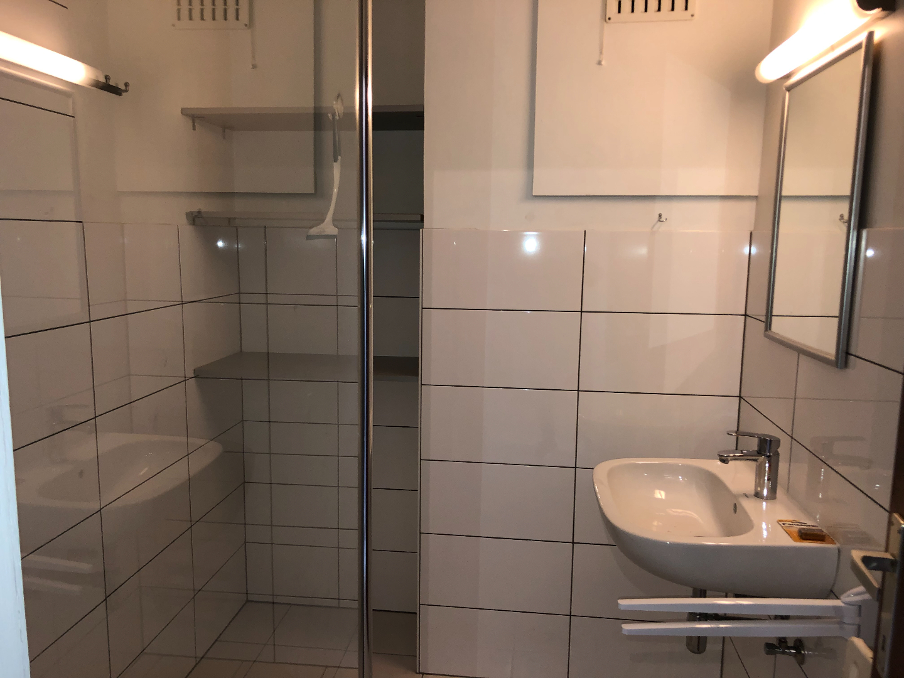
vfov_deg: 49.7
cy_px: 339
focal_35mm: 28
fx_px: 731
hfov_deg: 63.4
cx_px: 452
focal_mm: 3.99
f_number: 1.8
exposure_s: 1/15
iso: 50
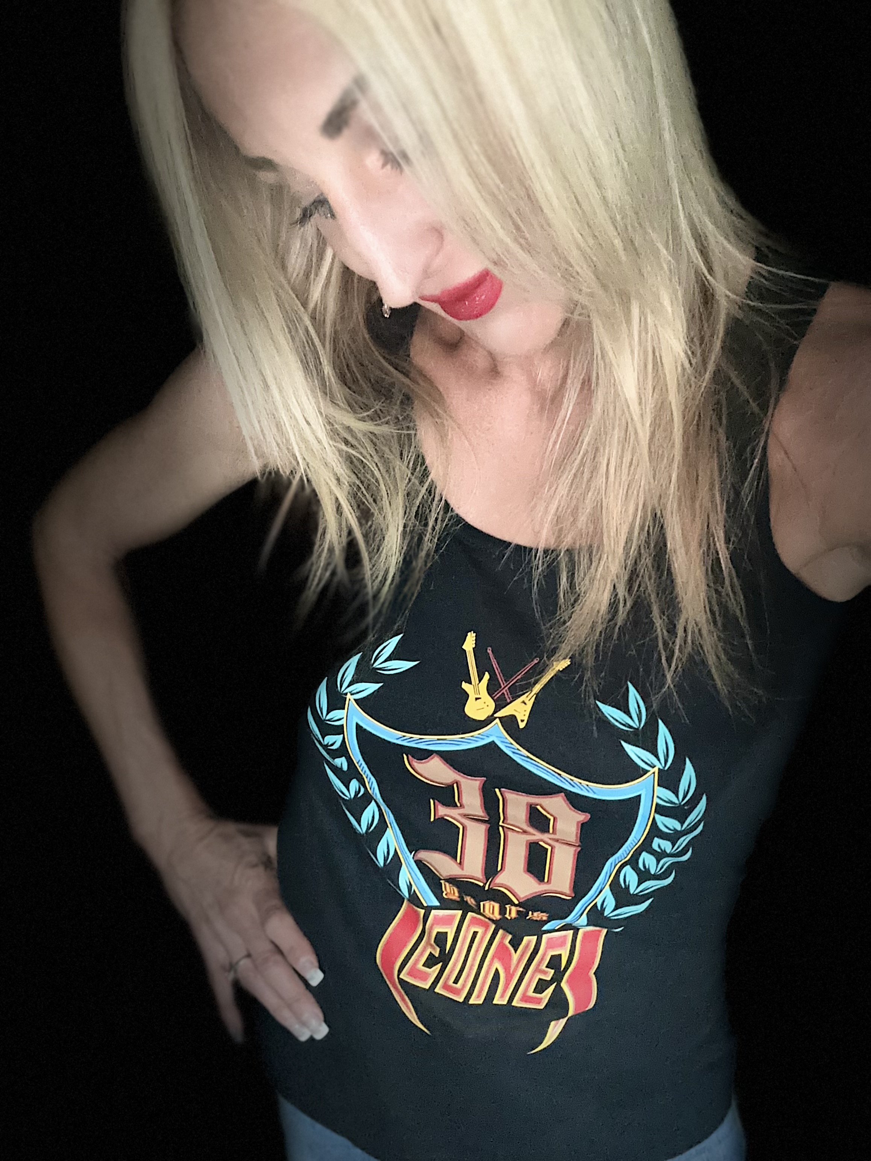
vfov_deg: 60.0
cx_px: 436
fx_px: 1006
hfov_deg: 46.8
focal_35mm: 30
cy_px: 580
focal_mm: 2.69
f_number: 1.9
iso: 500
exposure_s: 1/30
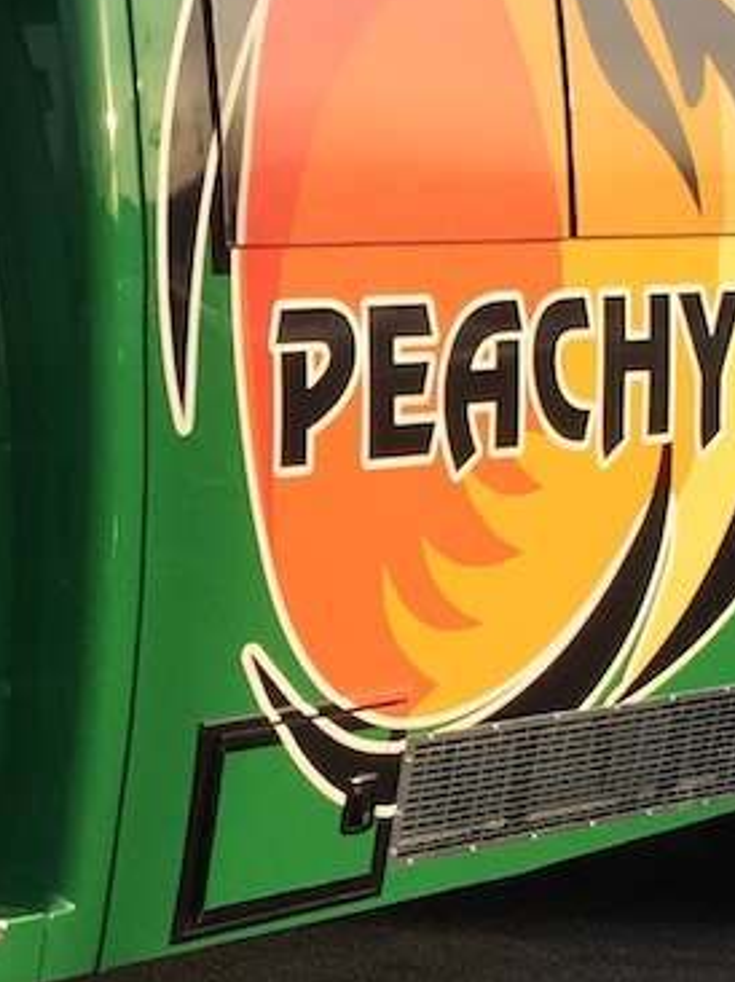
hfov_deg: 12.4
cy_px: 608
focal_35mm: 119
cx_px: 113
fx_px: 3373
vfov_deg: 16.5
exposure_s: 1/670
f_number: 2.2
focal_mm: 4.15
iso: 32
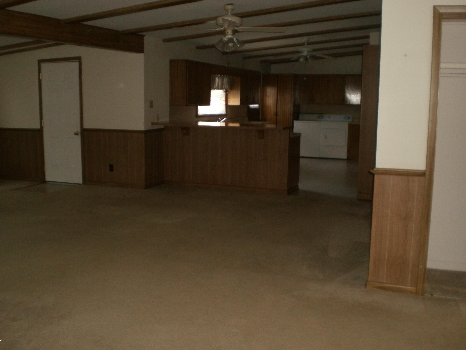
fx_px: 498
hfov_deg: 50.1
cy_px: 172
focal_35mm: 37
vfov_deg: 38.7
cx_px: 228
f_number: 3.1
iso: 320
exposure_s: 1/30
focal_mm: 6.3
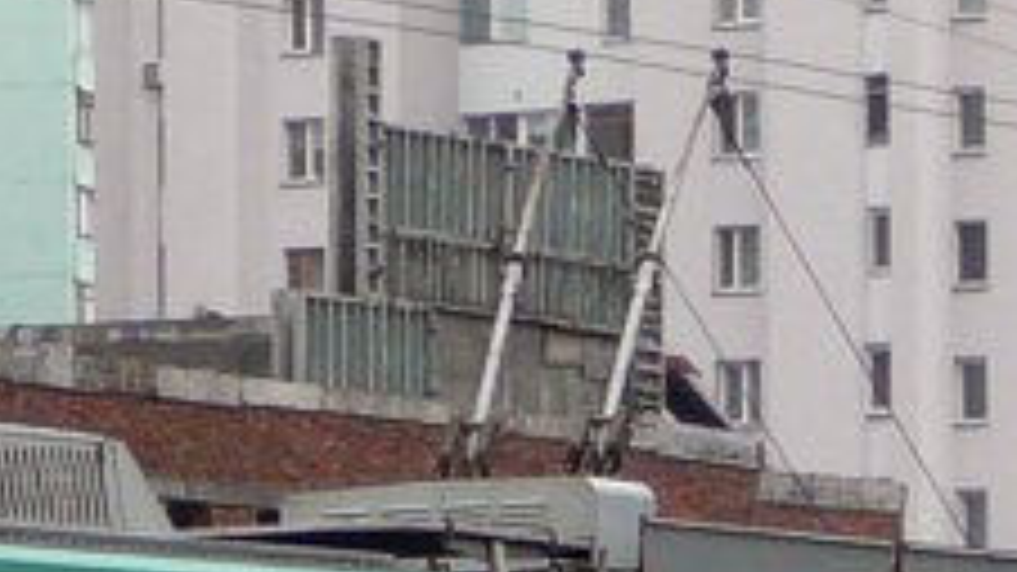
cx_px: -477
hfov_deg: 6.1
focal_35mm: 350
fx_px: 9436
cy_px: 401
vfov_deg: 3.5
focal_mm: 10.5
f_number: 3.7
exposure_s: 1/125
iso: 100
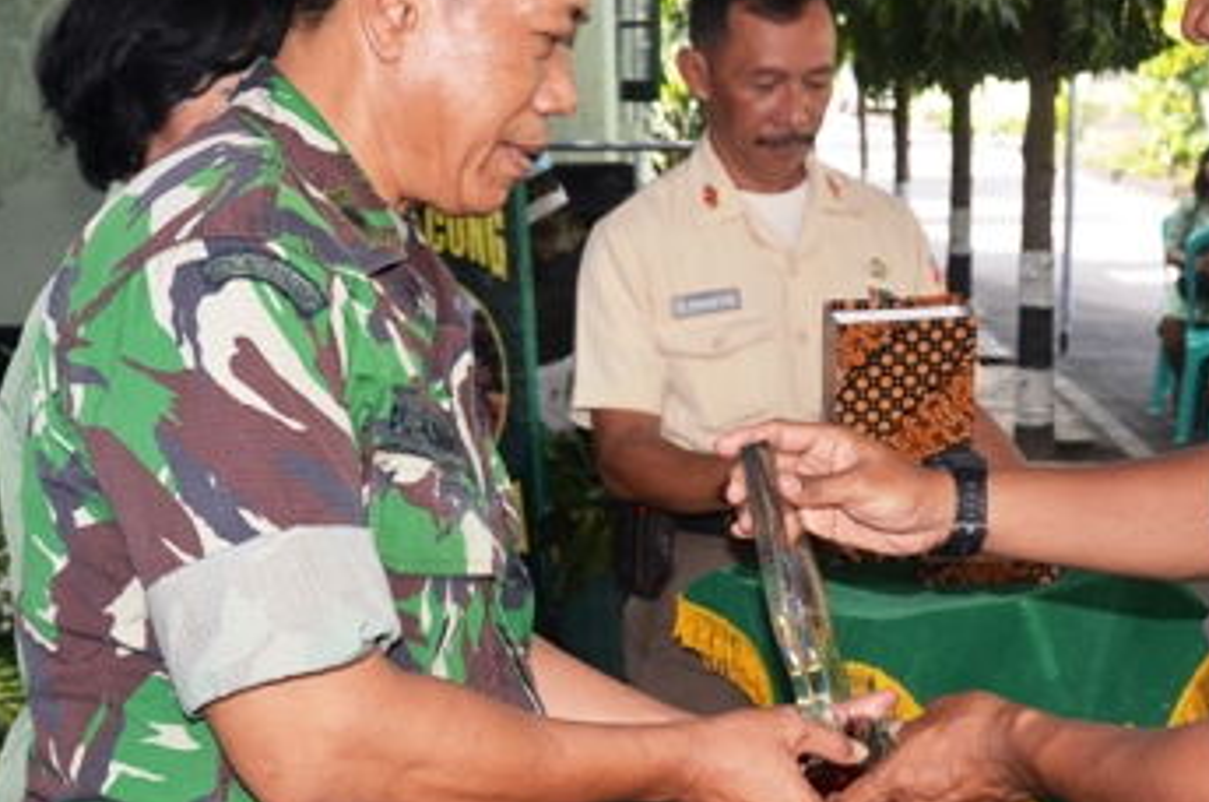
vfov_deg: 20.2
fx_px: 2246
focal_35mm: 67
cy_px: 408
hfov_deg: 29.9
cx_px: 801
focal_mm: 24
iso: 400
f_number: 5.6
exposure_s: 1/160
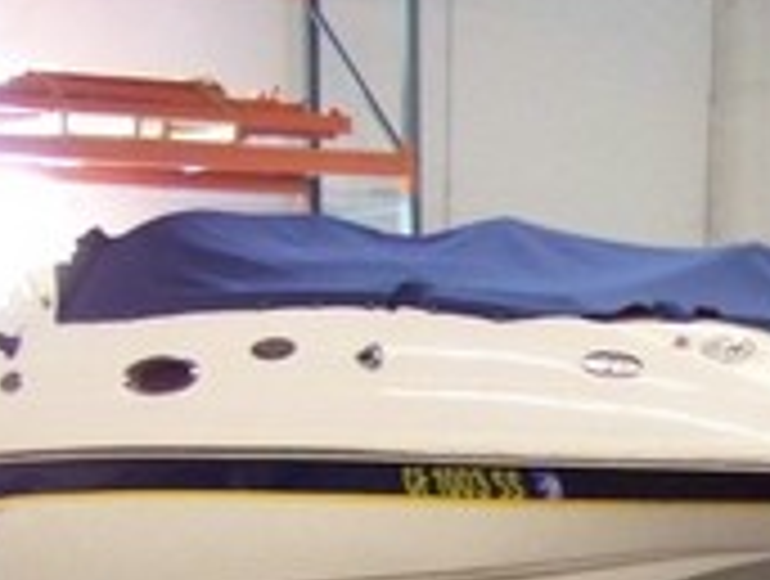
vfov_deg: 9.8
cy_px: 870
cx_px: 1256
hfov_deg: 12.5
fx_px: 3277
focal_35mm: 147
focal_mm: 5.85
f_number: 2.8
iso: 400
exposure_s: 1/25
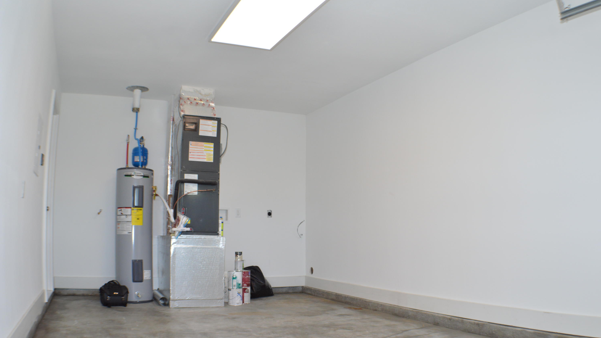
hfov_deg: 49.4
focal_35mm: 41
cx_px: 301
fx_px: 653
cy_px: 194
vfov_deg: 29.0
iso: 400
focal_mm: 26
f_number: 4.5
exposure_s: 1/80
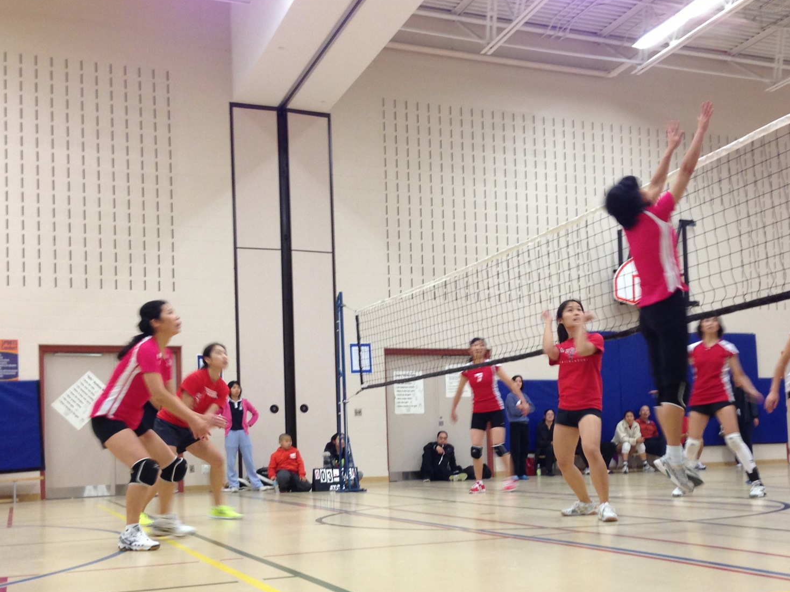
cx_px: 465
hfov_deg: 41.1
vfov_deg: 31.3
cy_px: 388
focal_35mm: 46
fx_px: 1050
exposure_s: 1/20
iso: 100
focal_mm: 4.13
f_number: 2.4
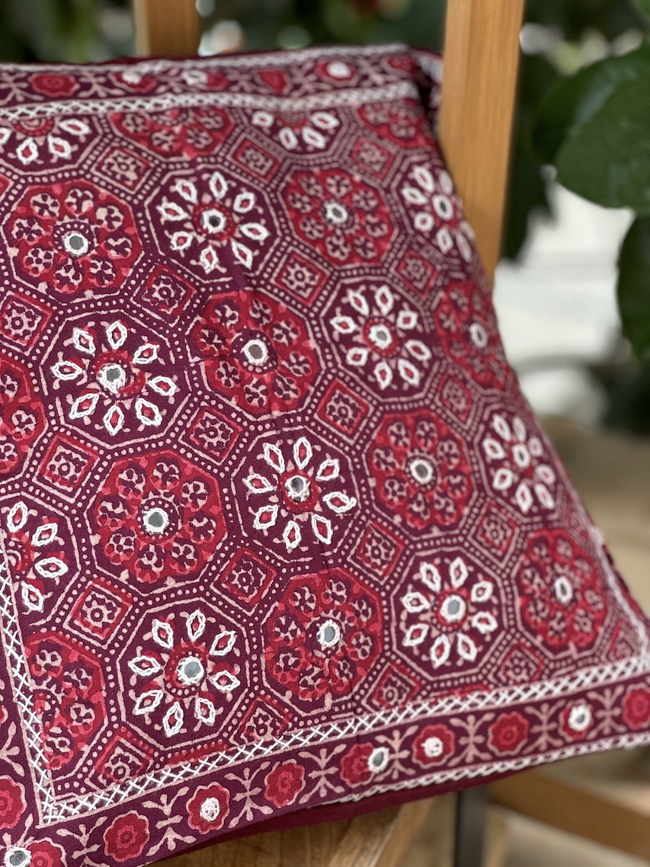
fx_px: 1929
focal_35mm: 77
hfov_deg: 19.1
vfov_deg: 25.3
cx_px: 325
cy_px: 434
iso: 160
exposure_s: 1/99
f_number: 2.8
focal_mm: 9
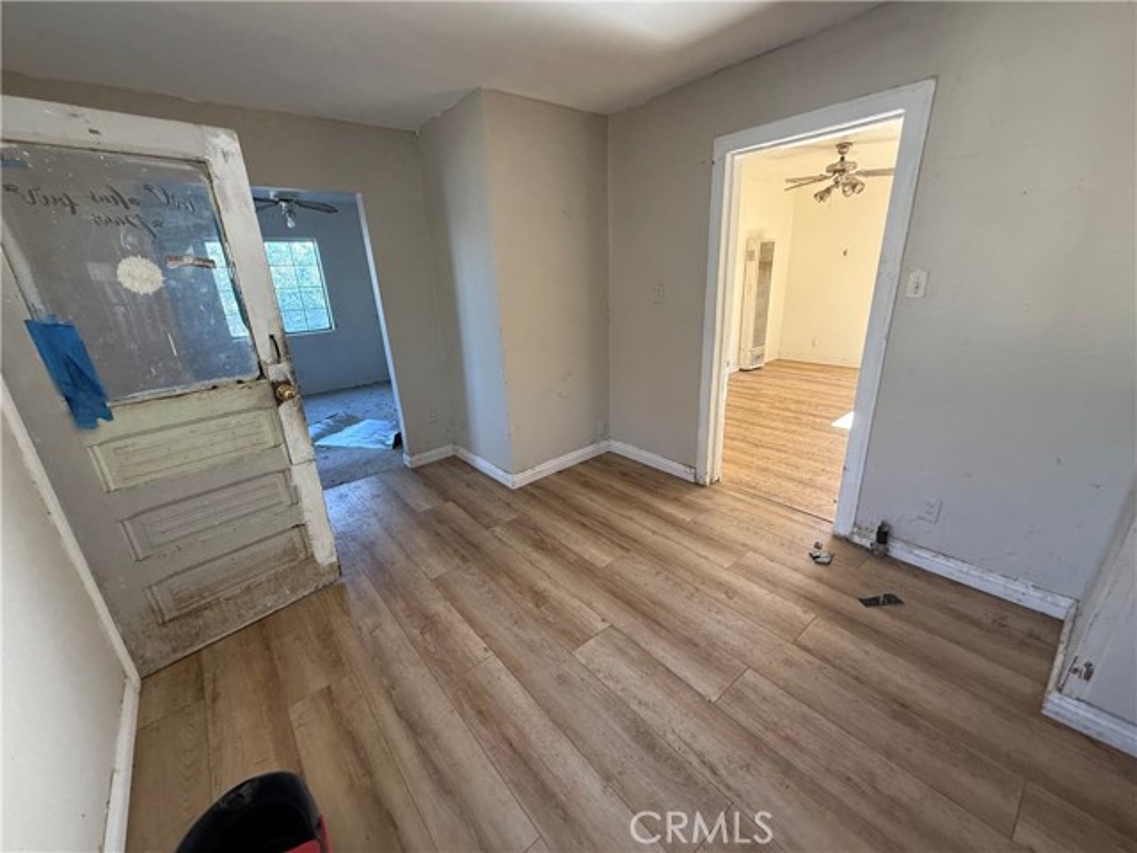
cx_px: 568
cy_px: 426
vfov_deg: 85.7
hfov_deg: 102.1
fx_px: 460
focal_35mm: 14
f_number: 2.2
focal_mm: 2.22
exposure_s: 1/120
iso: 200
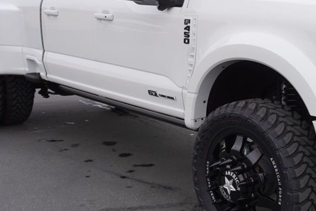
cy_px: 96
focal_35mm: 60
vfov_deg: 22.6
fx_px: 527
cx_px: 233
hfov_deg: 32.8
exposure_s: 1/100
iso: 100
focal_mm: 20
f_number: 5
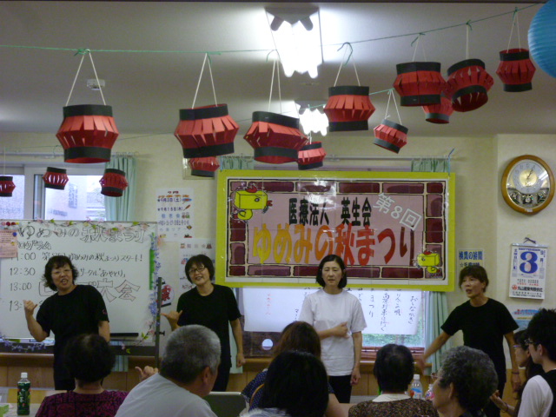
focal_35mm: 80
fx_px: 1285
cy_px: 208
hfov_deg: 24.4
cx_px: 278
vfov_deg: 18.4
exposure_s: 1/30
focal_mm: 14.2
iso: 400
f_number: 5.5
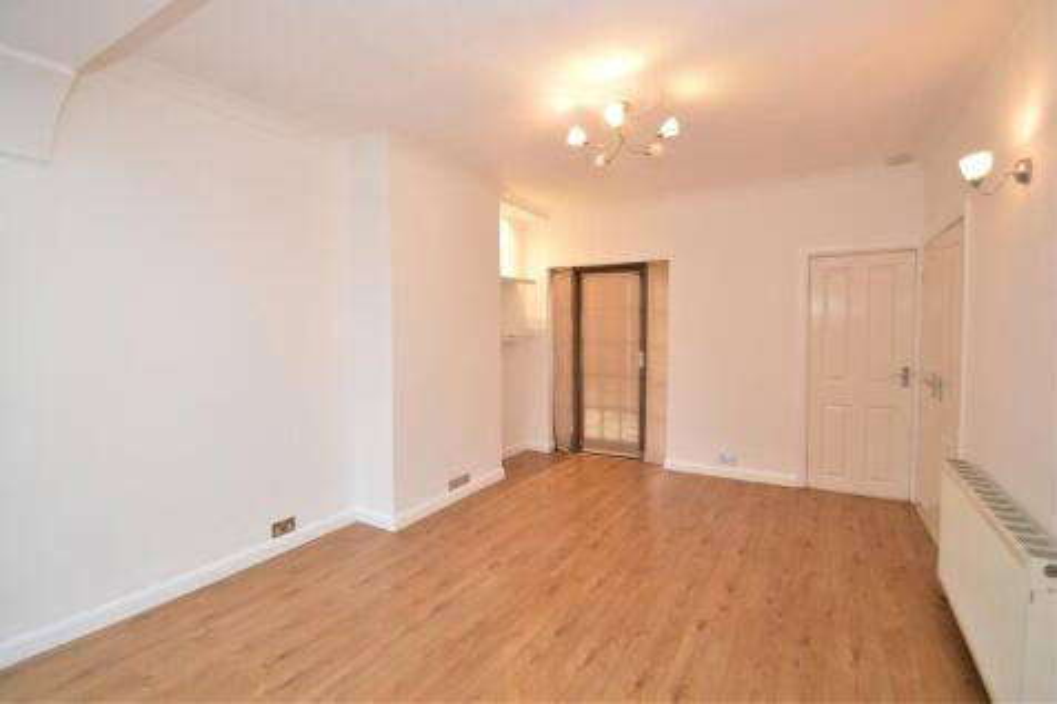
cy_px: 352
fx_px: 440
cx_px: 528
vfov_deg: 77.3
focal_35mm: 15
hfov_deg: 100.4
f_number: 4
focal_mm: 10
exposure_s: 1/60
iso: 400
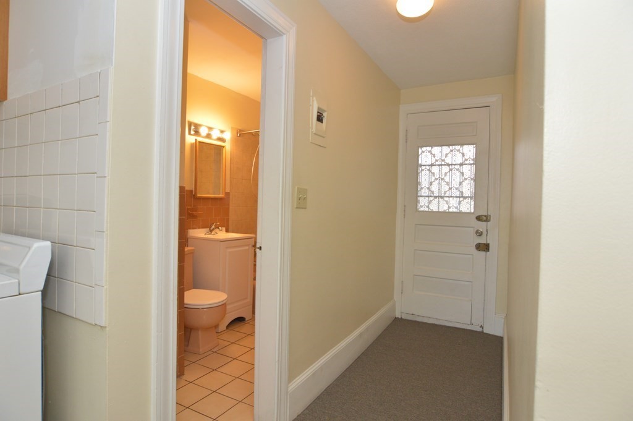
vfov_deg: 67.3
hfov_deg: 90.0
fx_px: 316
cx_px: 316
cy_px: 210
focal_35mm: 18
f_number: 7.1
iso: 800
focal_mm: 12
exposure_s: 1/60
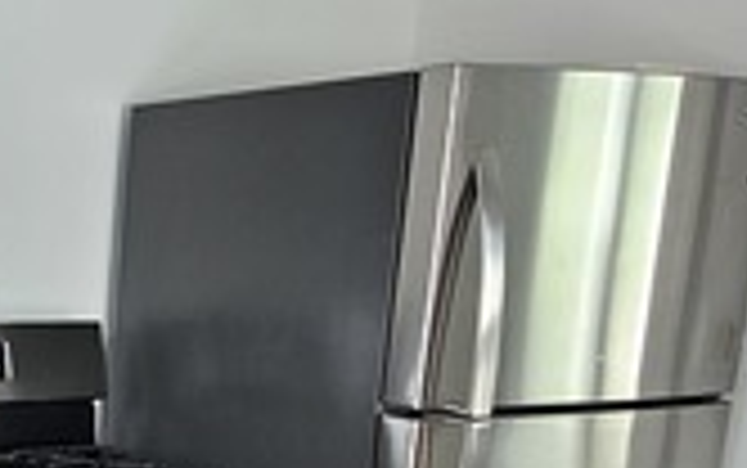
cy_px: 423
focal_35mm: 53
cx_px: -346
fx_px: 1080
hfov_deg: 27.6
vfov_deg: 23.8
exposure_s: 1/77.4
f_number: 2.2
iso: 160
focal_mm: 2.2
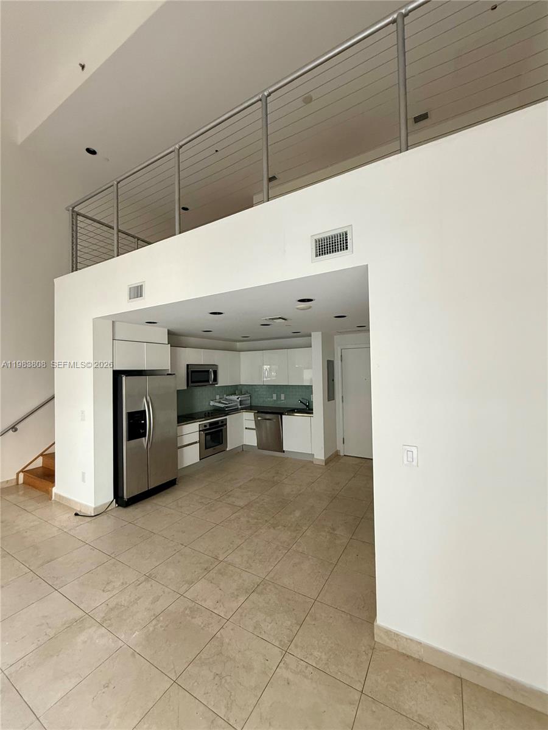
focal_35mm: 14
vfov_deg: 102.1
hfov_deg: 85.7
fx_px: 296
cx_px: 274
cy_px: 365
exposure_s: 1/77
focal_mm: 2.22
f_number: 2.2
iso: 320
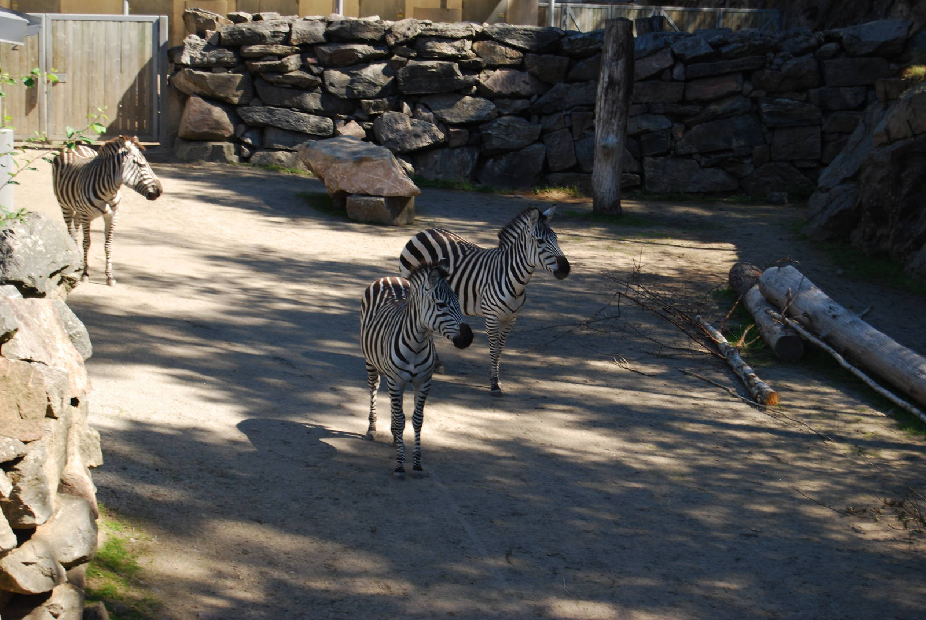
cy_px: 310
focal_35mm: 82
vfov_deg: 16.6
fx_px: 2125
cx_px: 463
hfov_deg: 24.6
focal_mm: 55
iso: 100
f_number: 5.6
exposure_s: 1/125
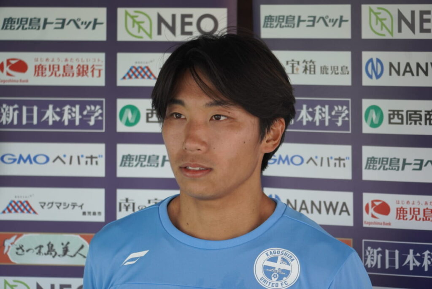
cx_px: 216
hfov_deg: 10.2
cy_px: 144
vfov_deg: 6.8
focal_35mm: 202
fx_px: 2431
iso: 500
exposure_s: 1/250
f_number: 5.6
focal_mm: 135
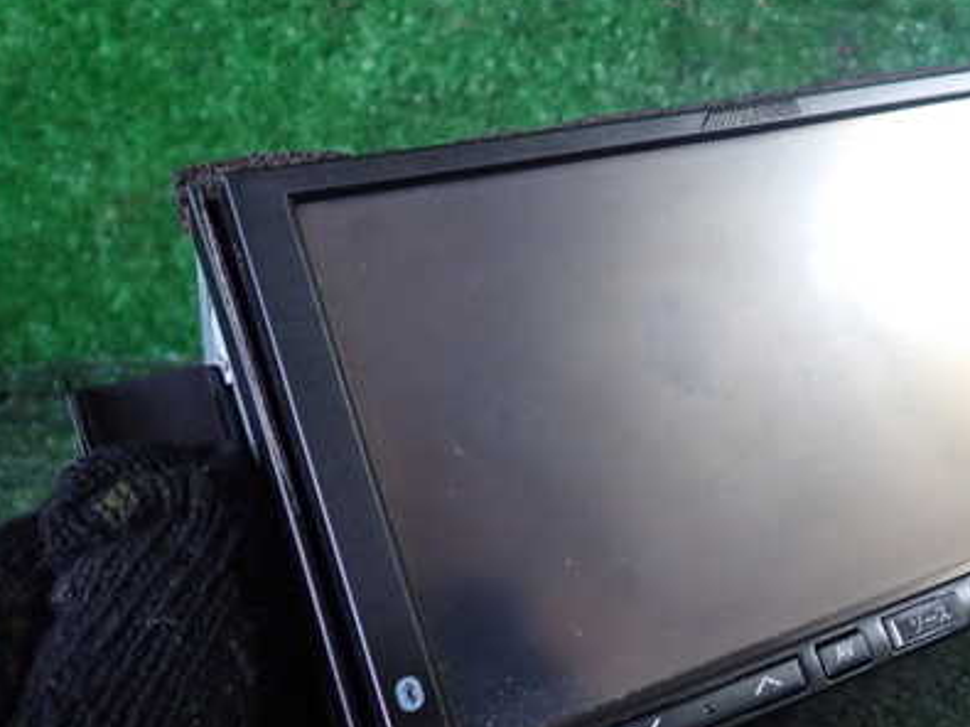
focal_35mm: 38
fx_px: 1065
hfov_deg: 47.4
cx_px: 710
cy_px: 422
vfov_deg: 37.6
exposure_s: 1/30
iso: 400
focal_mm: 4.5
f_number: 2
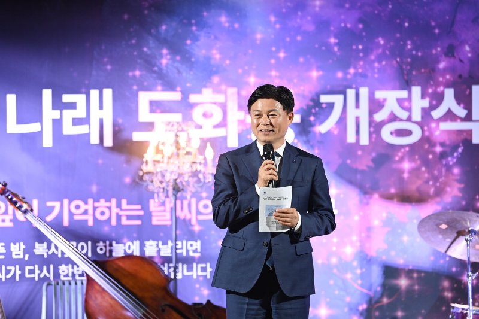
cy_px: 160
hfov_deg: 14.7
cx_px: 240
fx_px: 1862
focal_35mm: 140
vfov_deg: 9.8
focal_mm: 140
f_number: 2.8
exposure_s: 1/800
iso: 3200
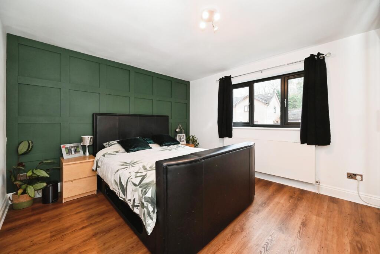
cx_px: 190
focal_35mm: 14
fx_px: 148
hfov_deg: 104.2
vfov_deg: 81.3
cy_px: 127
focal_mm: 14
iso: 1000
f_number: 5.6
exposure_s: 1/30
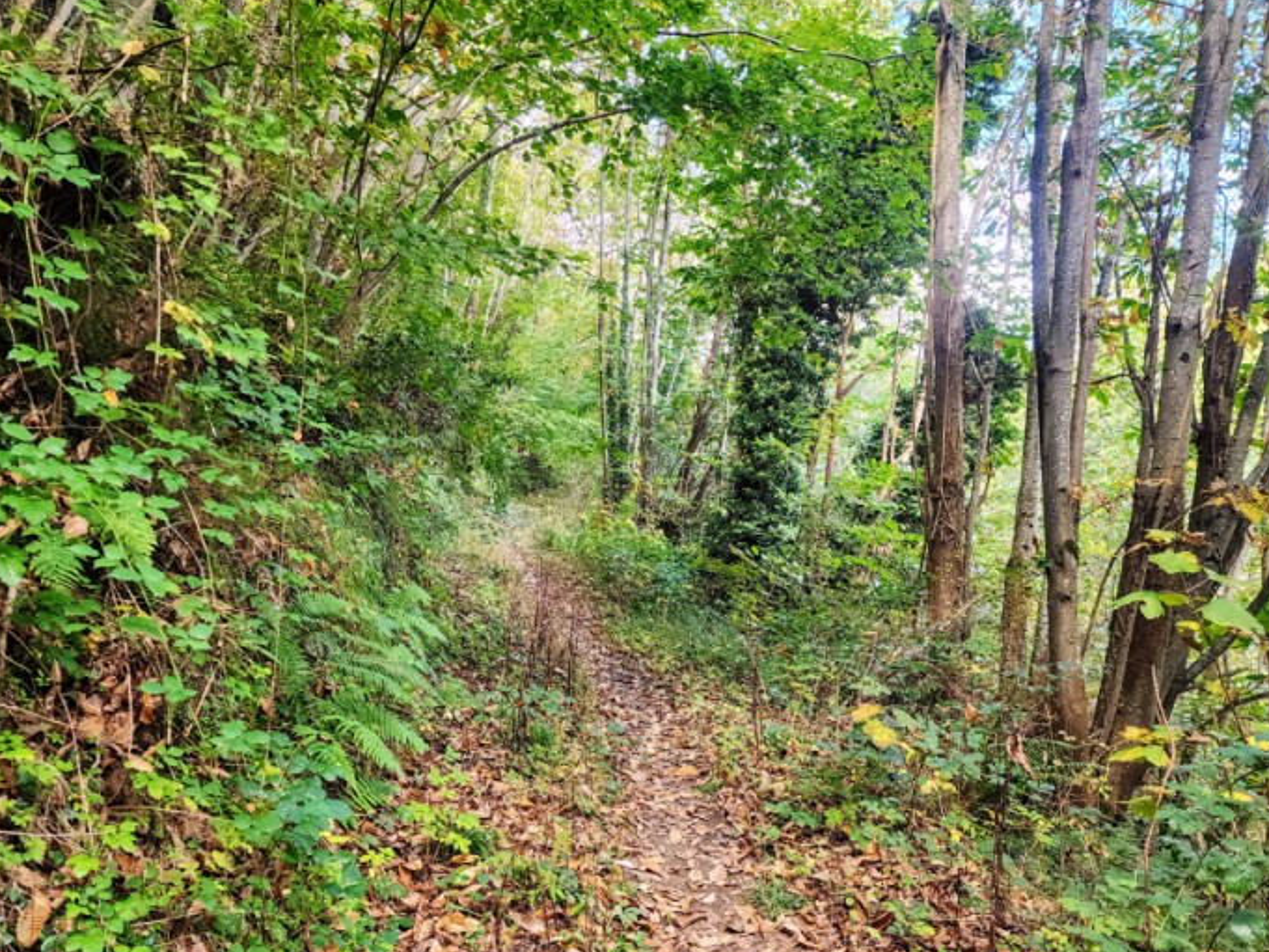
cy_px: 520
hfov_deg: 65.2
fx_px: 990
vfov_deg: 51.3
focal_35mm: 27
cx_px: 578
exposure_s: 1/180
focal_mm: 6.4
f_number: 1.8
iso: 200
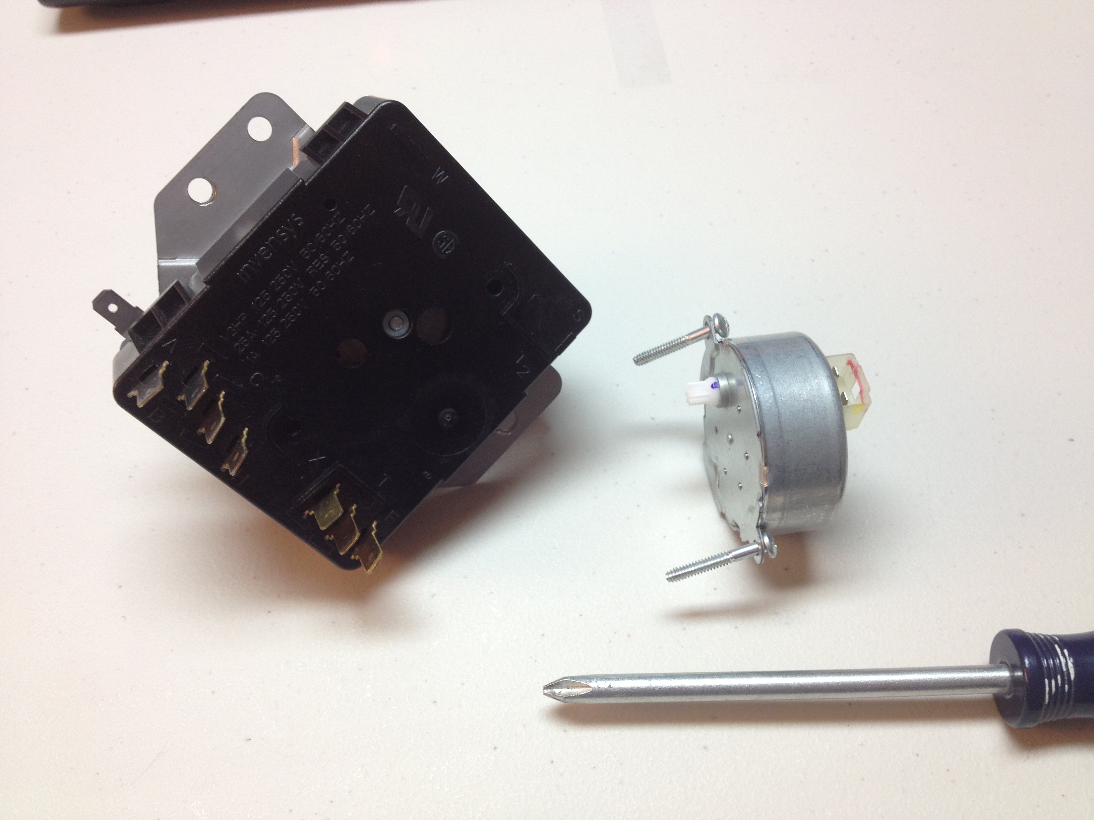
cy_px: 410
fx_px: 1106
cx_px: 547
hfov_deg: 52.6
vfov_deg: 40.7
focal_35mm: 35
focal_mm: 4.28
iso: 64
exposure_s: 1/20
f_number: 2.4
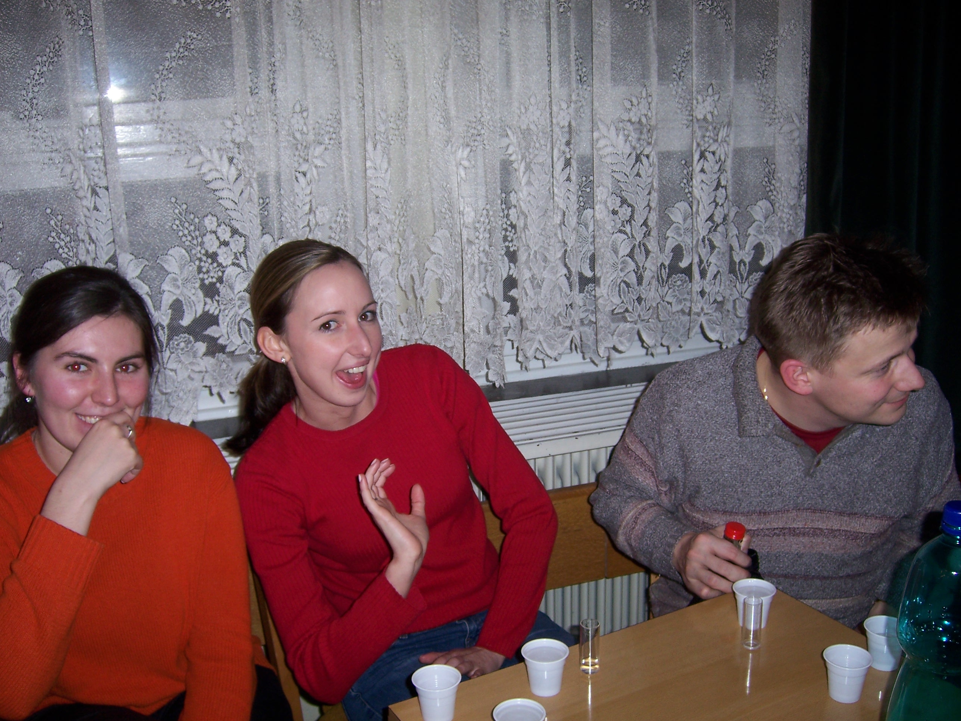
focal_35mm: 36
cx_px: 480
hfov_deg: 51.4
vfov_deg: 39.7
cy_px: 360
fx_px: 999
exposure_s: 1/60
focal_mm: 6.2
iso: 80
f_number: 2.8
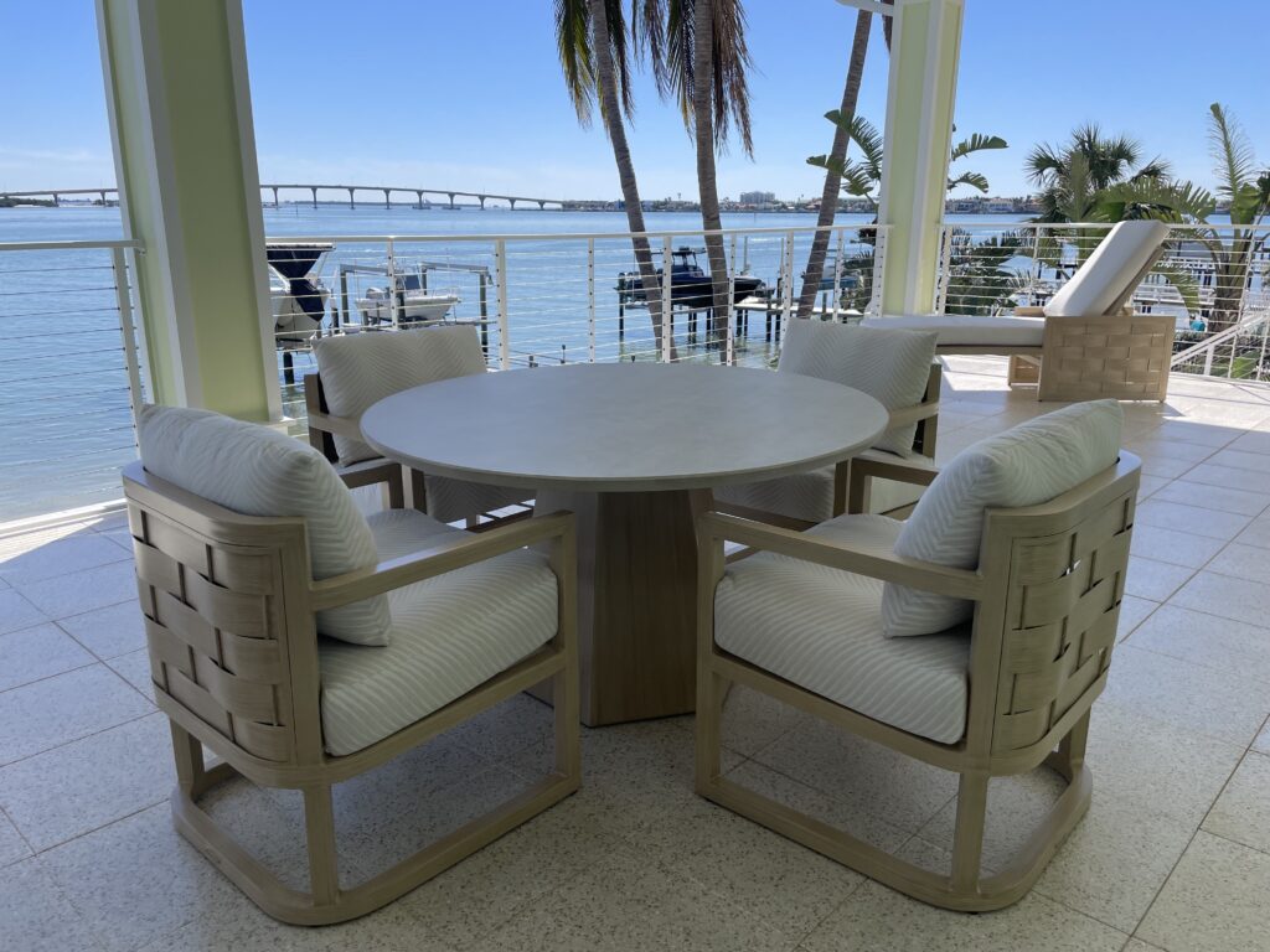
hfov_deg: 67.3
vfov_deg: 53.1
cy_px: 476
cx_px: 635
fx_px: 954
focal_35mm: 26
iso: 32
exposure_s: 1/3040
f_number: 1.6
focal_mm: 4.2
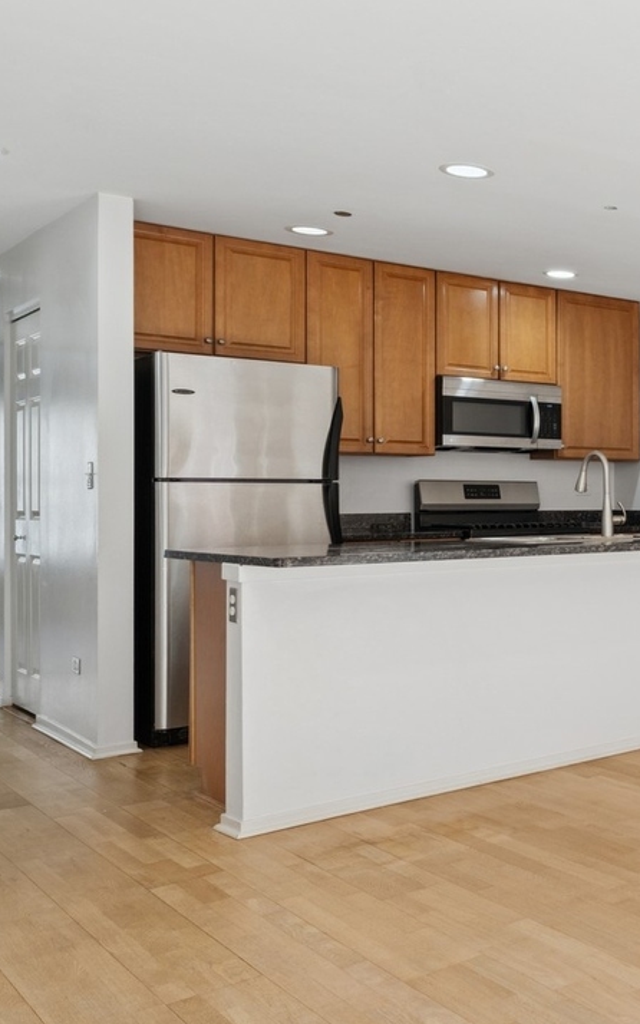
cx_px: 943
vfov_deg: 52.8
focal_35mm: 37
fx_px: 1033
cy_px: 503
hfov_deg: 26.0
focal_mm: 16
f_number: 8
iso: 320
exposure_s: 1/50
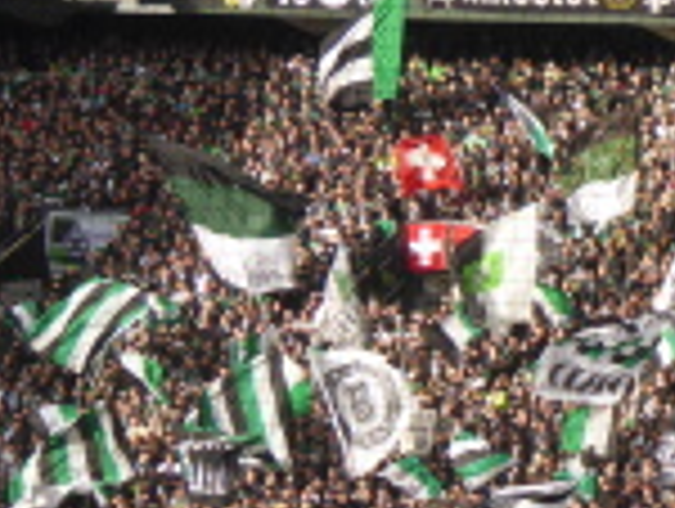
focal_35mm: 344
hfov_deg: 5.7
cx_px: 828
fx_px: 6719
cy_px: 274
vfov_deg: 4.3
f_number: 5.1
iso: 80
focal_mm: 20.6
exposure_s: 1/125
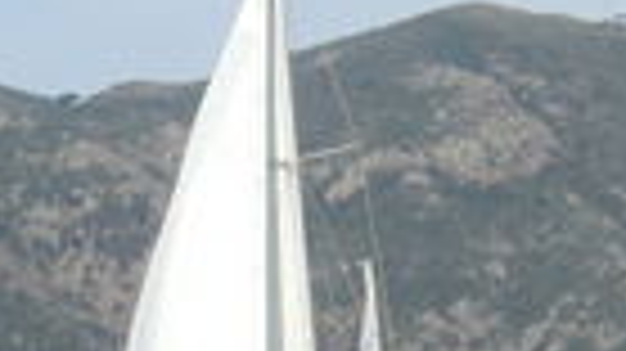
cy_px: 558
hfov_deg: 4.2
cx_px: 405
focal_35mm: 511
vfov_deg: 2.4
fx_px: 8477
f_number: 4.8
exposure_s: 1/1000
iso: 125
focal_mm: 19.4
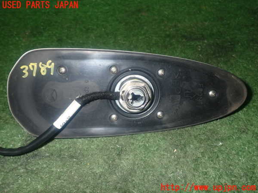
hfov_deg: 56.8
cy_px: 96
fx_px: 239
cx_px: 129
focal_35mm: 32
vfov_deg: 44.2
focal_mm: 5.79
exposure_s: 1/30
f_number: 7.1
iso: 400
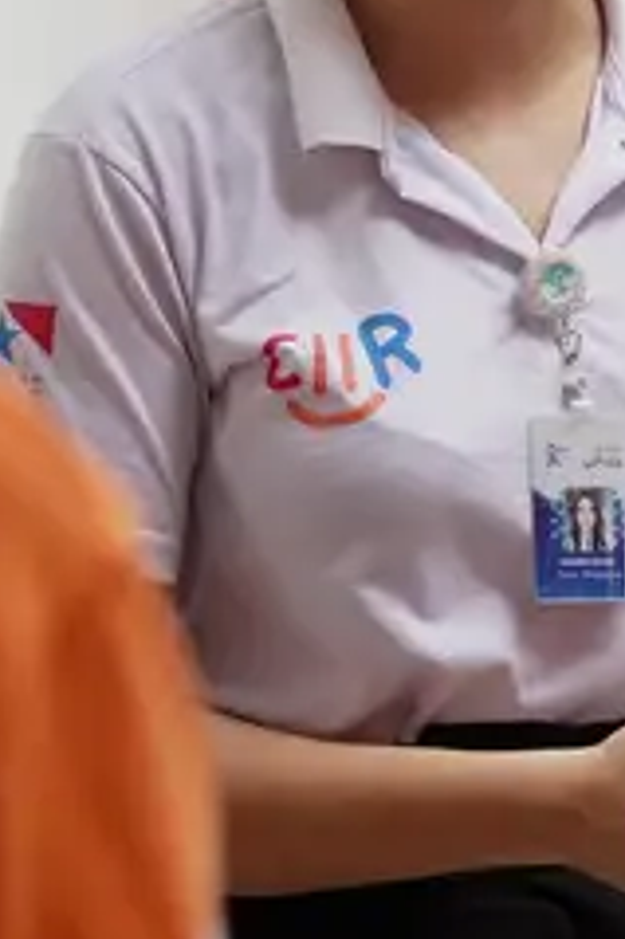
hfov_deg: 5.2
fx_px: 6863
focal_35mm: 263
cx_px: 979
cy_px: 12
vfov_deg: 7.8
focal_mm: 48.7
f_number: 2.8
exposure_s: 1/320
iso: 640
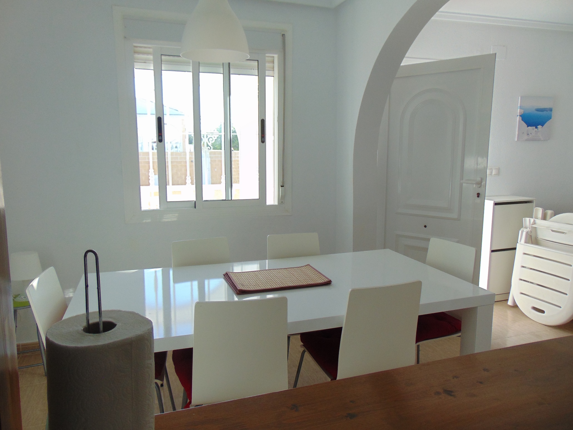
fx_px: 414
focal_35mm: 25
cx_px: 286
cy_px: 215
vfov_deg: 54.9
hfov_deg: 69.4
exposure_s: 1/250
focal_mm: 4.5
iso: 80
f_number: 3
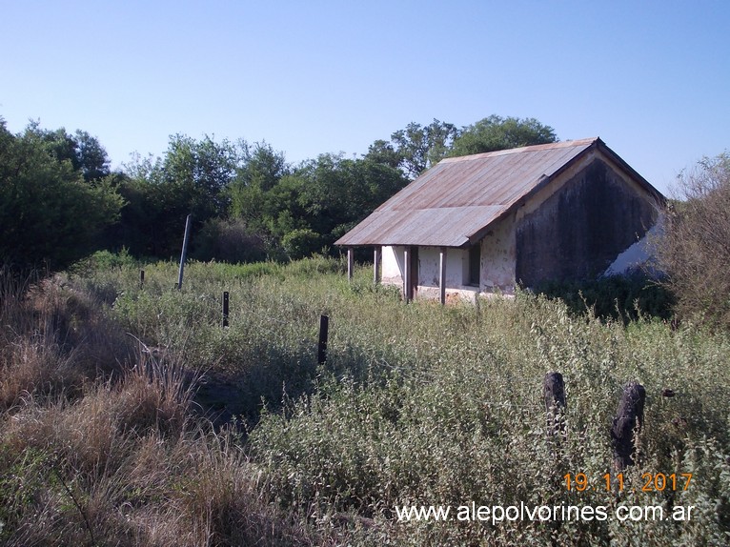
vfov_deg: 33.6
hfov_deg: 43.9
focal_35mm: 43
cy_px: 274
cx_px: 365
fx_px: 907
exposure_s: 1/200
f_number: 6.5
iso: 80
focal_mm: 6.1
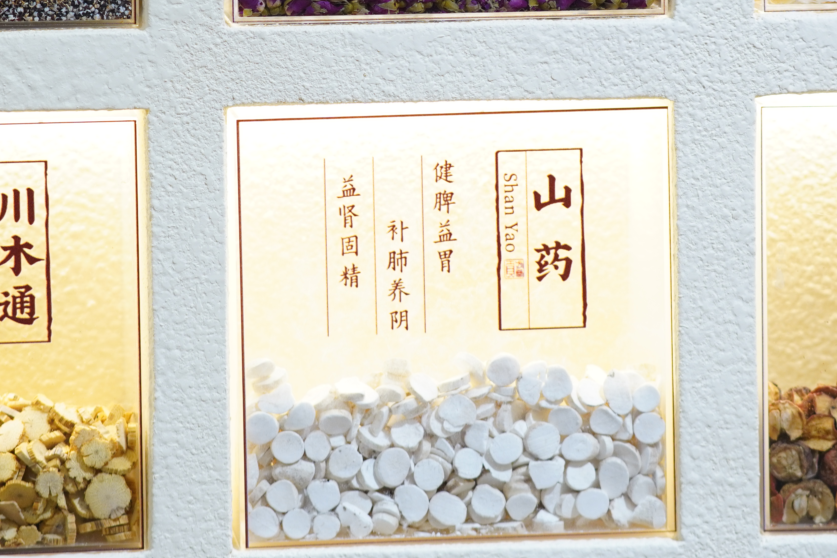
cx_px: 428
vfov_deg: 6.0
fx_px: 5275
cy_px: 66
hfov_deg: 9.1
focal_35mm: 227
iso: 500
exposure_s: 1/160
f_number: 2.2
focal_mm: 85
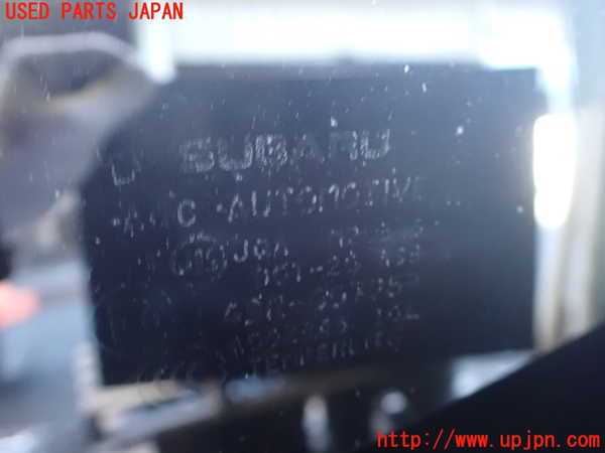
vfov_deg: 46.8
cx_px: 302
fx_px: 524
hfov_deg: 60.0
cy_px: 226
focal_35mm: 30
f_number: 2.3
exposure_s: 1/13
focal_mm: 5.4
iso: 1600
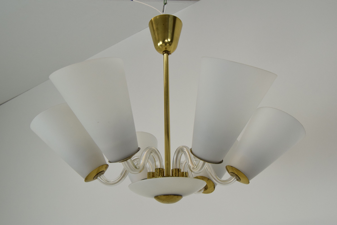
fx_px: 323
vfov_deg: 38.4
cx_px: 168
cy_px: 112
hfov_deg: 55.1
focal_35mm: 34
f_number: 10
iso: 1600
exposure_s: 1/400
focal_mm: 23
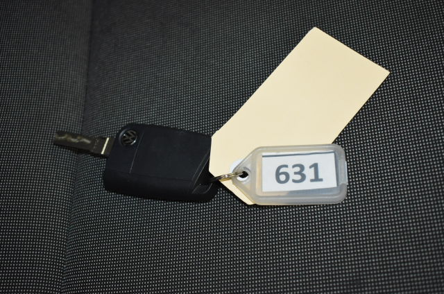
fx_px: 554
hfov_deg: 43.7
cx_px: 222
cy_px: 147
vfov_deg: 29.7
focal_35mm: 45
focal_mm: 30
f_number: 4.2
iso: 1000
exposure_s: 1/60
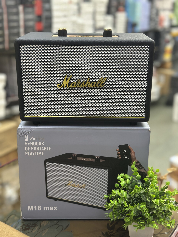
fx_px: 329
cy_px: 118
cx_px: 89
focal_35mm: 48
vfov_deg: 39.7
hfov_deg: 30.3
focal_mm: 6.86
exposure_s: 1/50
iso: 320
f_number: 1.78
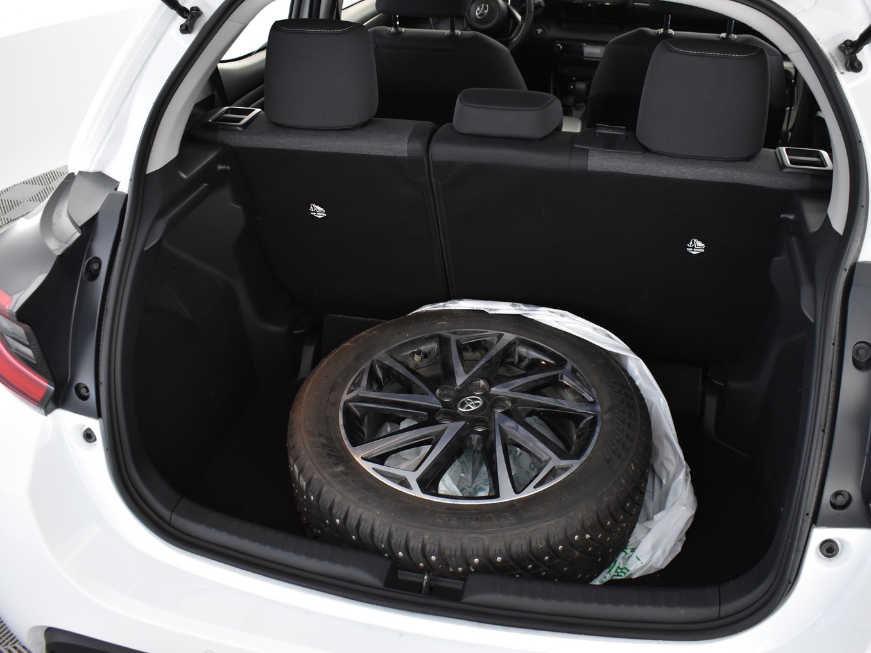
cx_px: 472
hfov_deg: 58.3
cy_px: 313
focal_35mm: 31
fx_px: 780
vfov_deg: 45.4
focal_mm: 18
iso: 1250
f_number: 5
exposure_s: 1/15
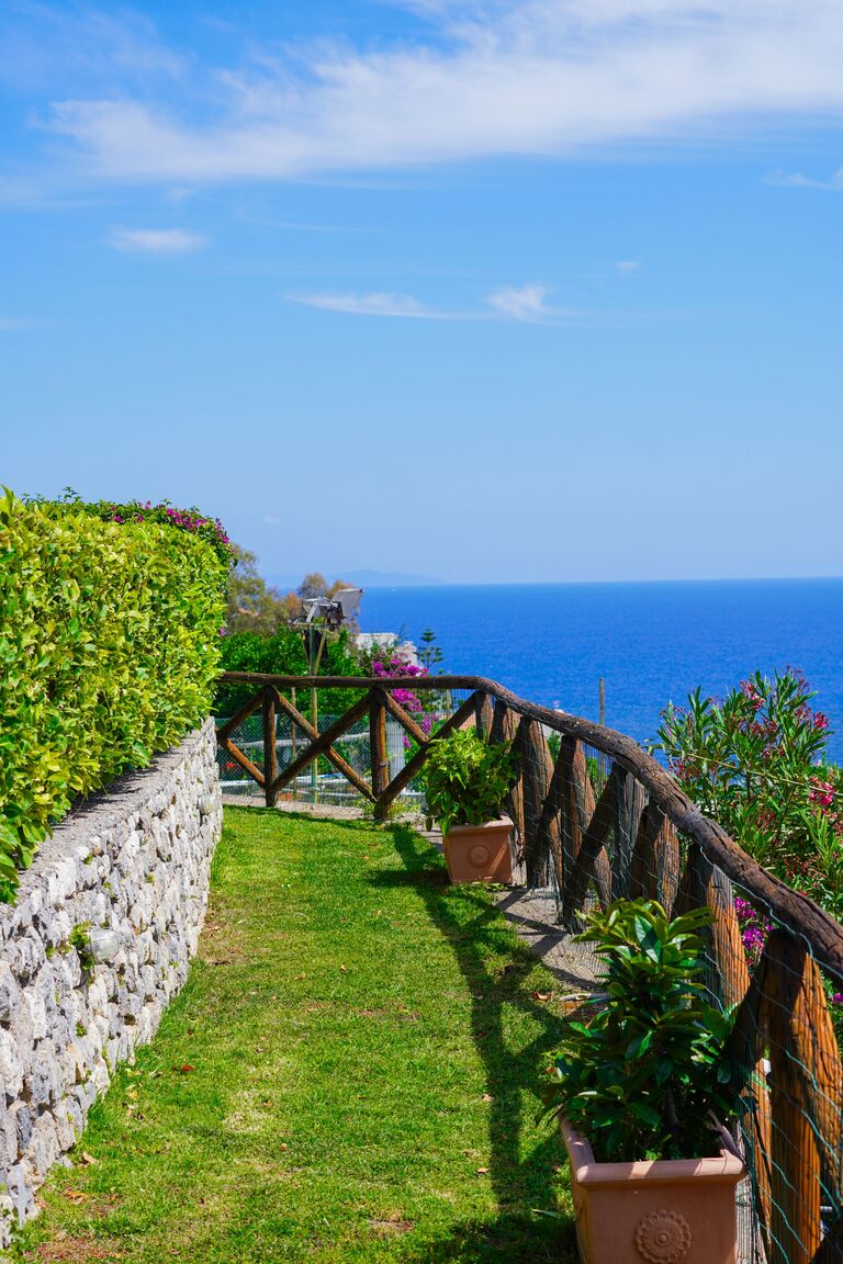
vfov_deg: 27.0
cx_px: 422
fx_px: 2634
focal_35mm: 75
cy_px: 632
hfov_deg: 18.2
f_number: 5
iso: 100
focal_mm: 50
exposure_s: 1/640
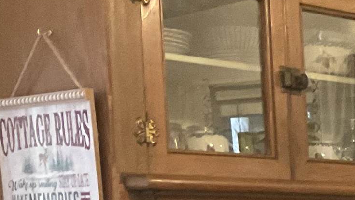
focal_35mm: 132
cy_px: 349
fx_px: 1243
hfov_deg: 14.5
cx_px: 614
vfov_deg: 8.8
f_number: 1.8
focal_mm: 3
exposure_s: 1/60
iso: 250
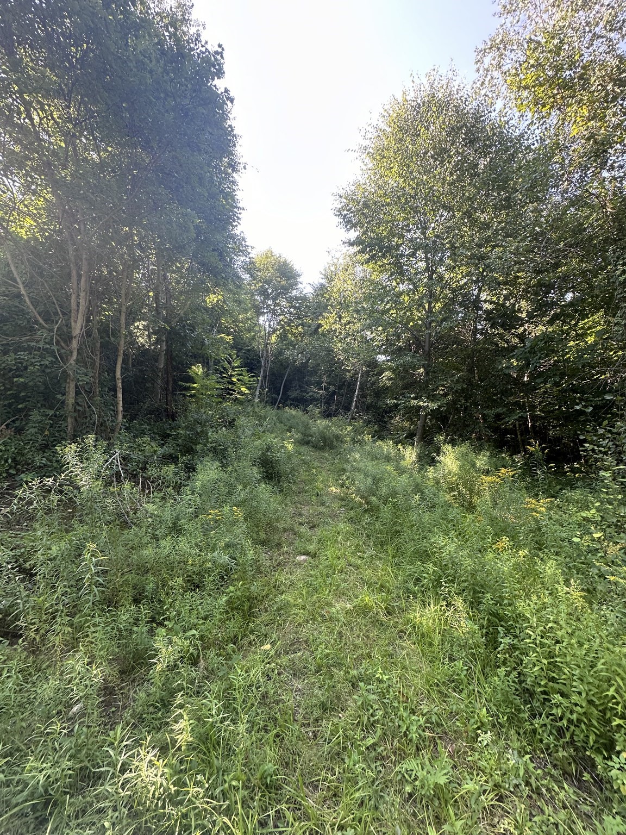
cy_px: 418
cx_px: 313
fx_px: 338
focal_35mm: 14
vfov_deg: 102.1
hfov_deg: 85.7
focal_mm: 2.22
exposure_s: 1/99
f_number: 2.2
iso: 64
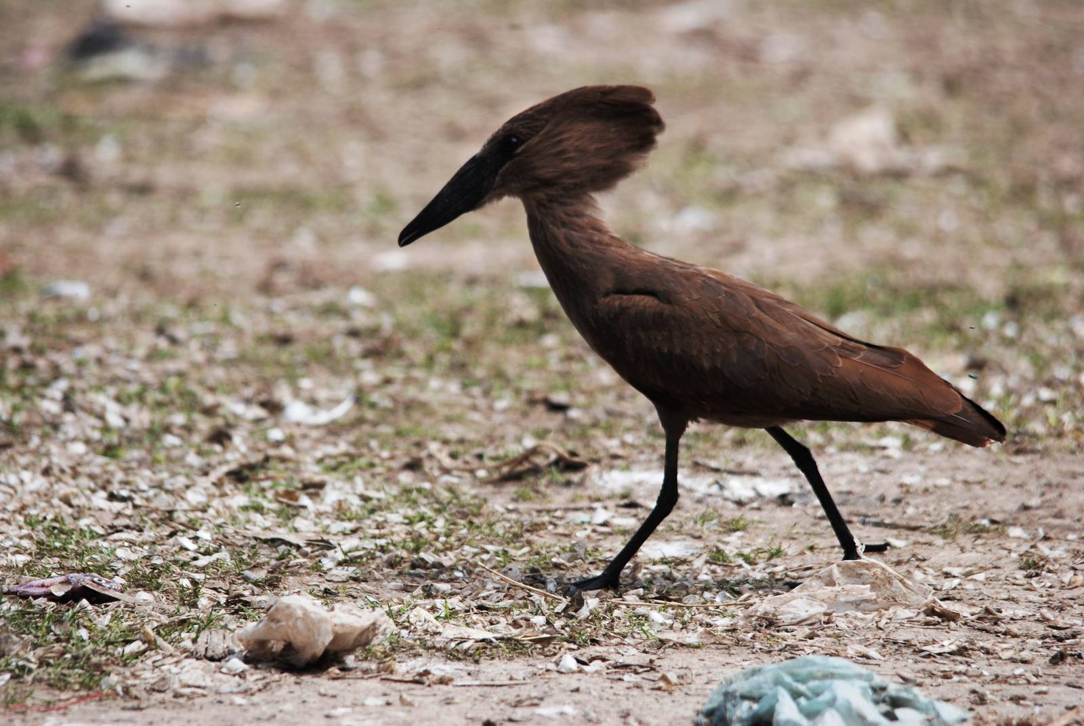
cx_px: 542
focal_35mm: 600
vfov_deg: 2.3
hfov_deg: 3.4
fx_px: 18088
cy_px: 363
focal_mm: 400
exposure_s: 1/500
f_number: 6.3
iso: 320
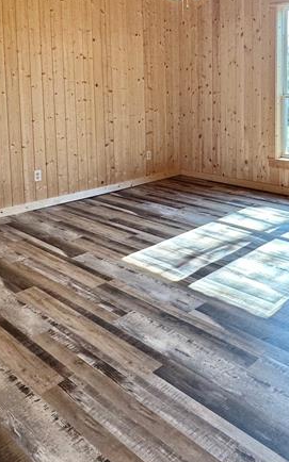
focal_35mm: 35
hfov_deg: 35.9
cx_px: 195
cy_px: 113
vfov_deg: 52.8
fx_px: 441
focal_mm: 2.22
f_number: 2.2
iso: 64
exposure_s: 1/120
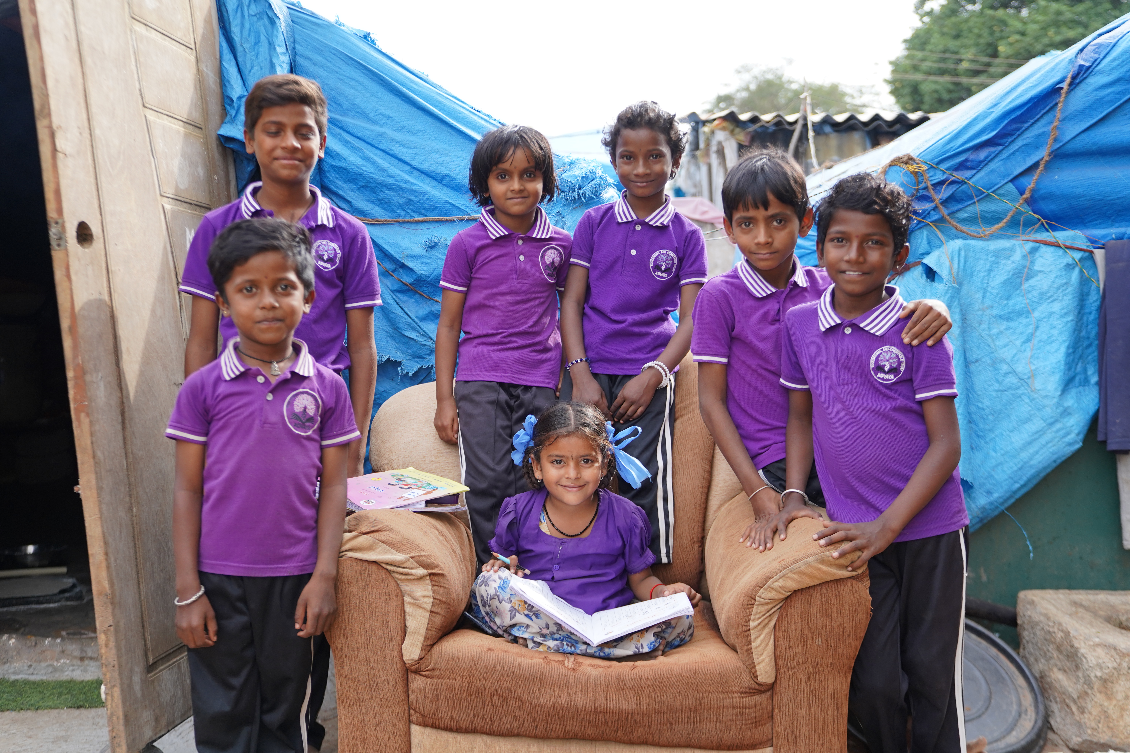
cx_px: 565
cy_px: 376
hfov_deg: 45.4
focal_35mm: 43
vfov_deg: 31.2
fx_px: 1350
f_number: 2.8
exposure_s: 1/2500
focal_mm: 43
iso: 640
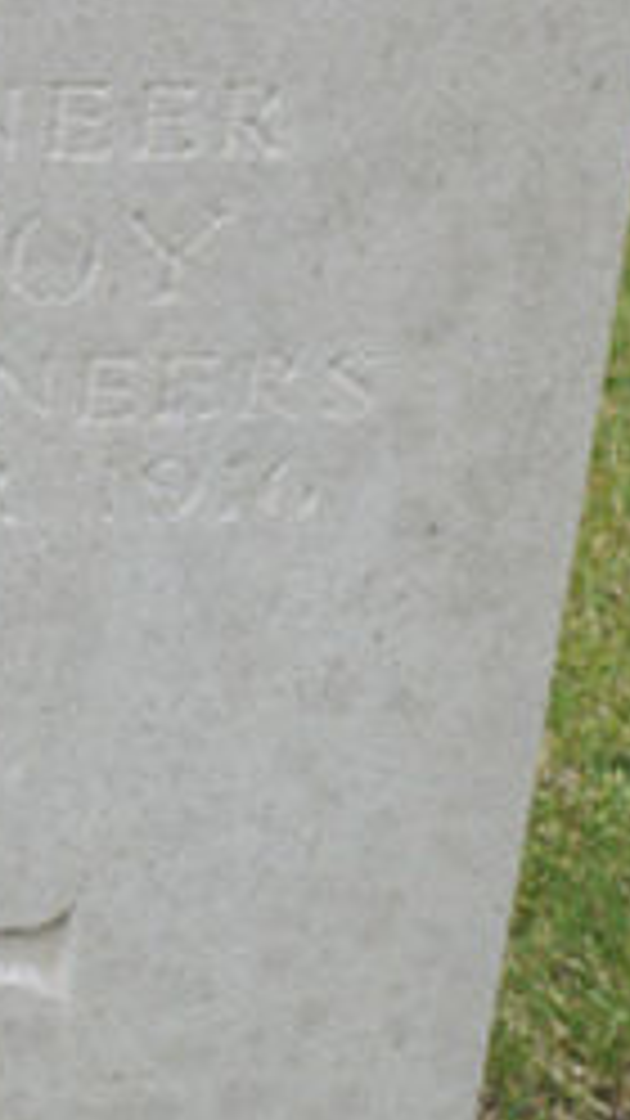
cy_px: 232
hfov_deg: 11.9
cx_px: -230
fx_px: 2911
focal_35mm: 98
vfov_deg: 21.5
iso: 160
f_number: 8
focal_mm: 14
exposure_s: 1/500
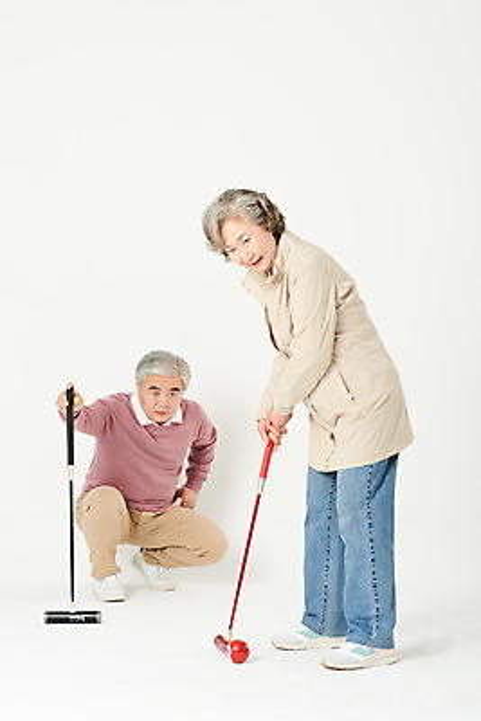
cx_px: 240
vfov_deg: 22.6
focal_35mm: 90
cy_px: 360
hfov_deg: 15.2
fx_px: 1802
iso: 100
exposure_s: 1/125
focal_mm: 90
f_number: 11
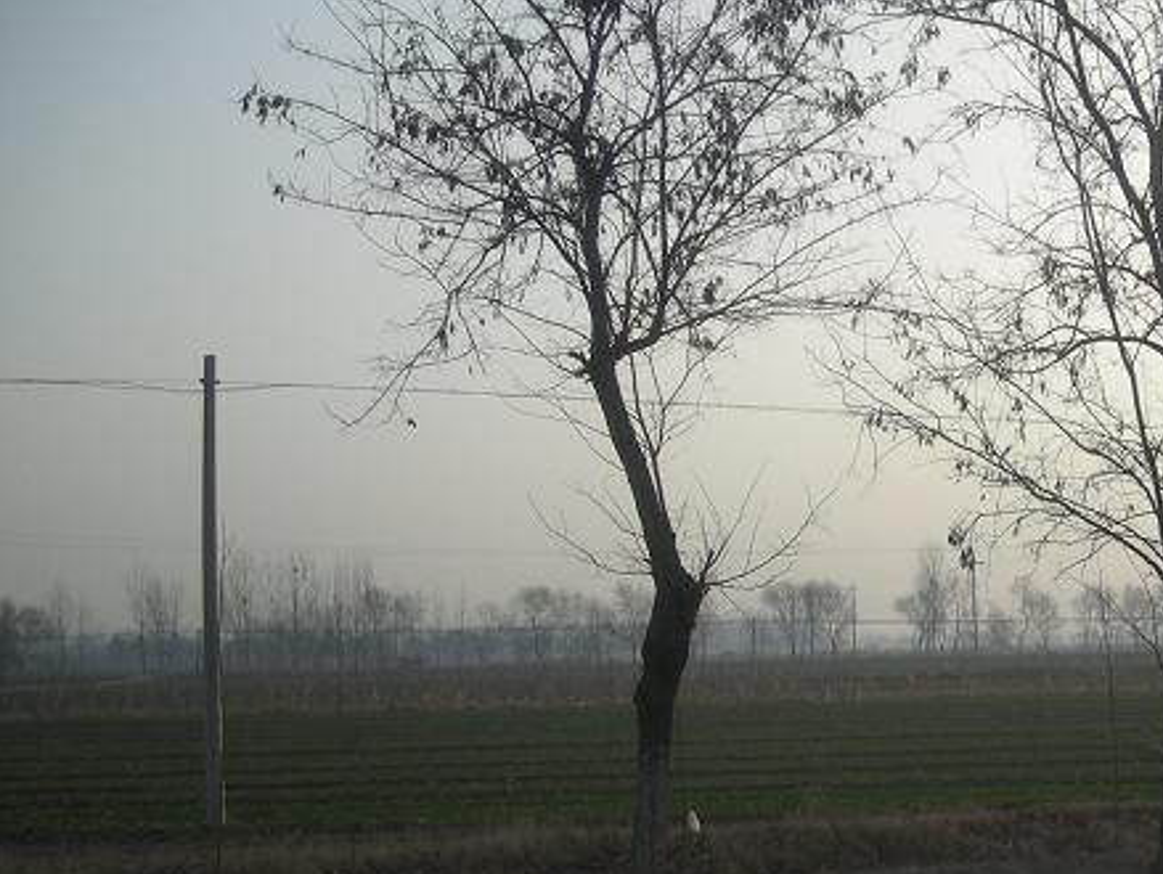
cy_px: 580
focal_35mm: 62
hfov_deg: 30.4
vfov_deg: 23.6
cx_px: 940
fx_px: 2085
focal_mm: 5.7
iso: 50
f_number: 5.7
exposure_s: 1/185
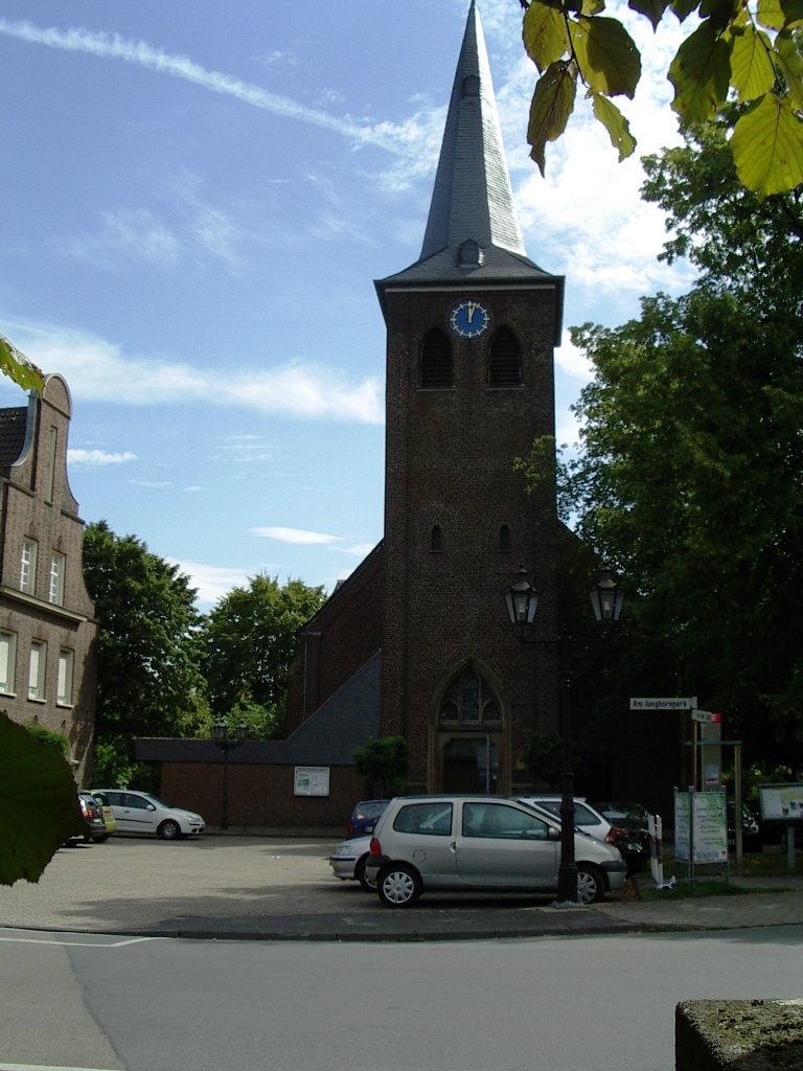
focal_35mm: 38
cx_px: 402
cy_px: 536
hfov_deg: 37.7
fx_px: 1175
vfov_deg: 49.0
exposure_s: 1/500
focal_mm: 5.8
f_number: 4.8
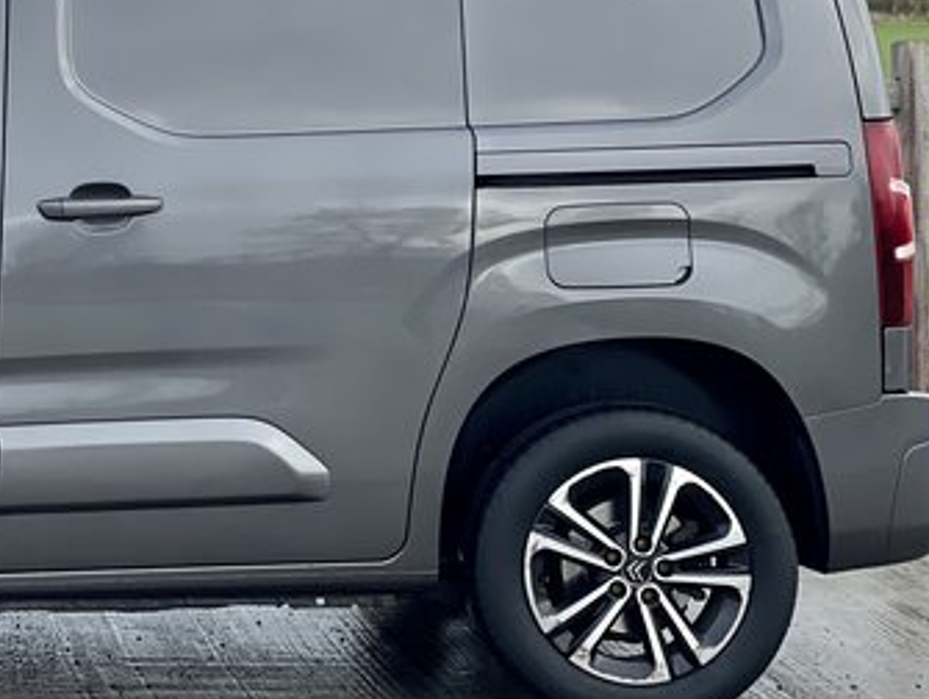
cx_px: -108
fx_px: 3331
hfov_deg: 15.4
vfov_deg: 11.9
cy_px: 39
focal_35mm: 124
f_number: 2
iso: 25
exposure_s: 1/187
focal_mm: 6
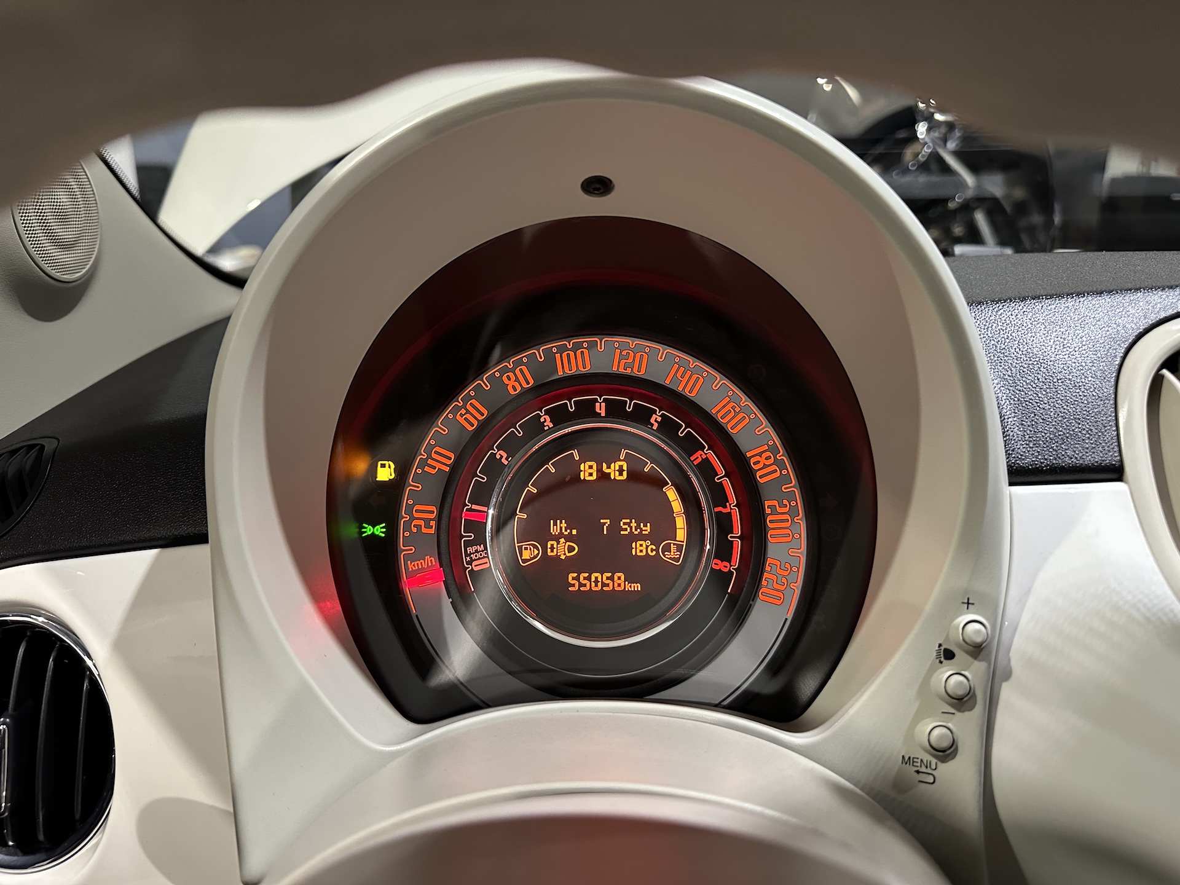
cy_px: 442
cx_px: 590
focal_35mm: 24
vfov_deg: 56.8
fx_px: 818
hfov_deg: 71.6
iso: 500
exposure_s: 1/53
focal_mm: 6.86
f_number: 1.78
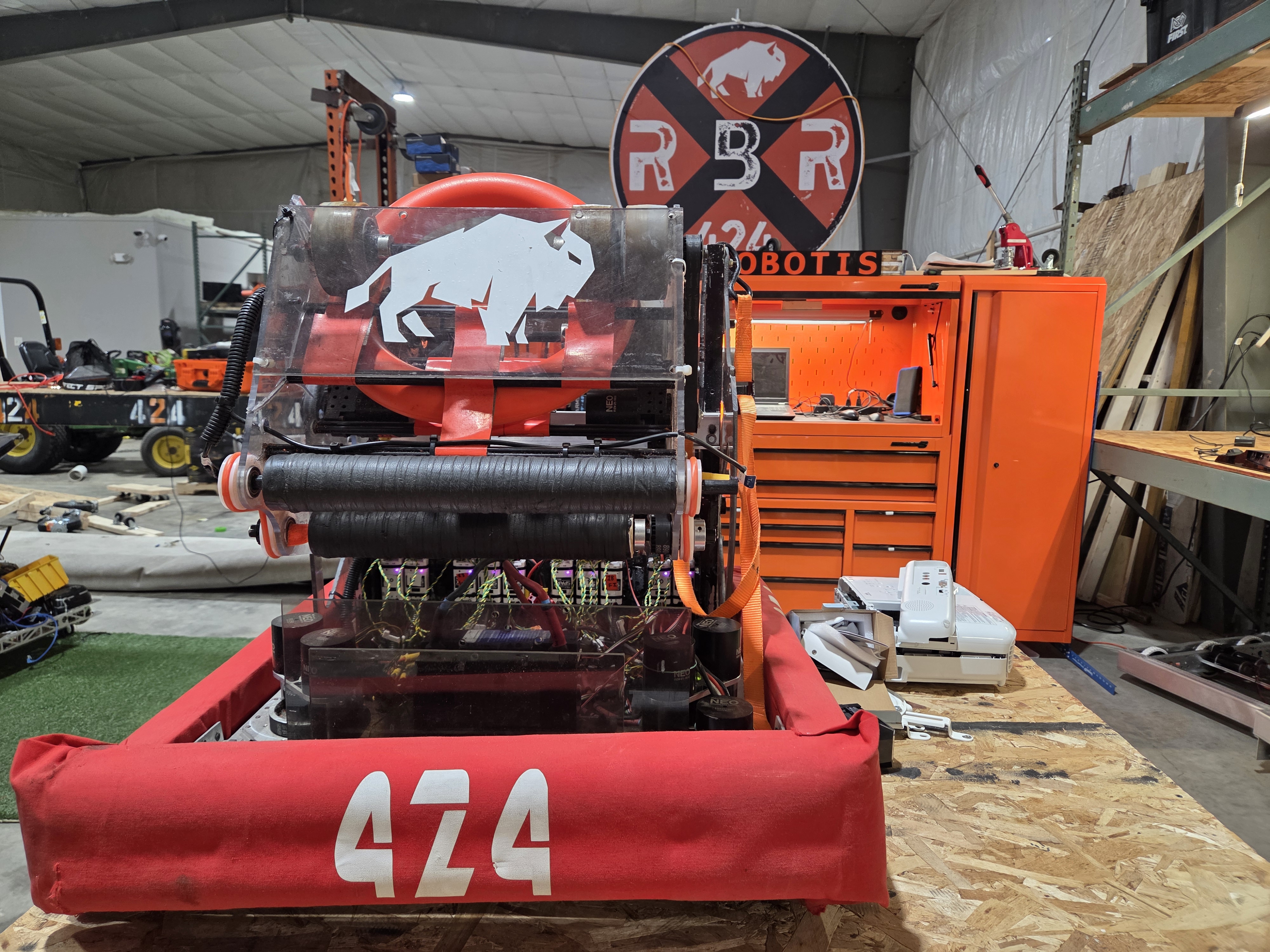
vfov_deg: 58.9
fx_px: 844
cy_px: 476
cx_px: 635
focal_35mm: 23
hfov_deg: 73.9
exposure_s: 1/120
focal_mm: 5.4
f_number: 1.8
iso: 125
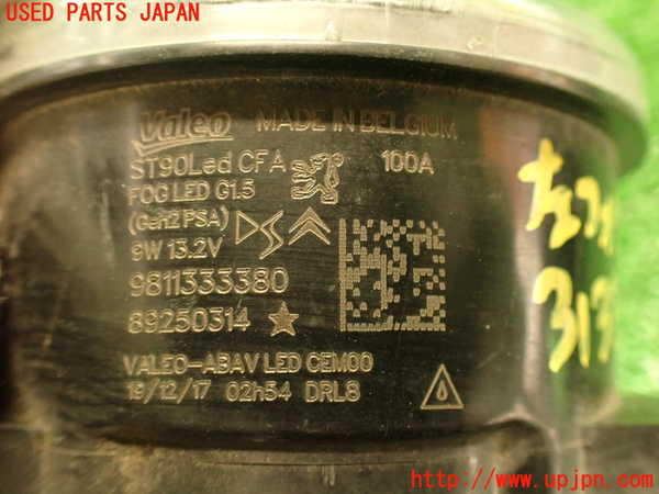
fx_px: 609
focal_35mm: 32
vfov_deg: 44.2
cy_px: 247
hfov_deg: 56.8
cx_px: 330
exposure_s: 1/25
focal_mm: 5.79
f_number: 2.4
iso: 800
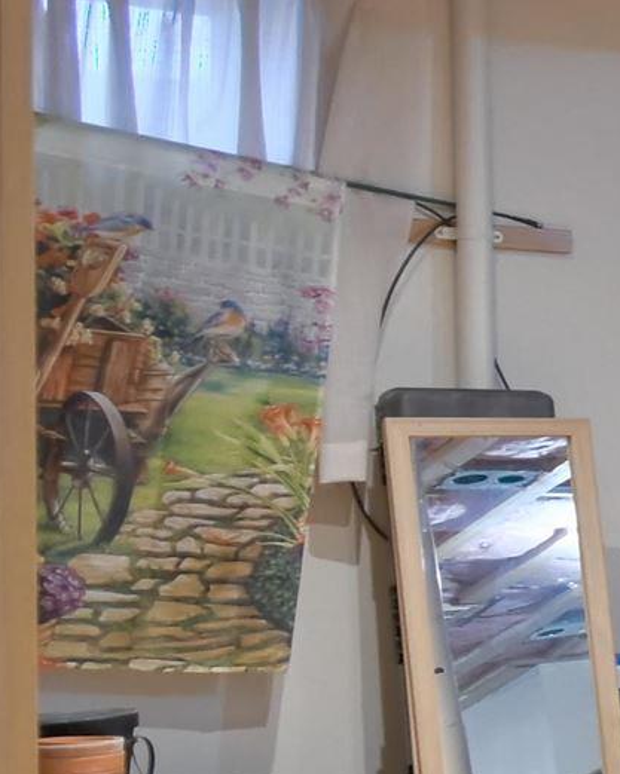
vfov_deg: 22.5
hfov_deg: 9.9
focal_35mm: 83
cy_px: 687
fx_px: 1903
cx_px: 2099
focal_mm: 10
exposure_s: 1/15
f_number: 4.5
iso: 1000
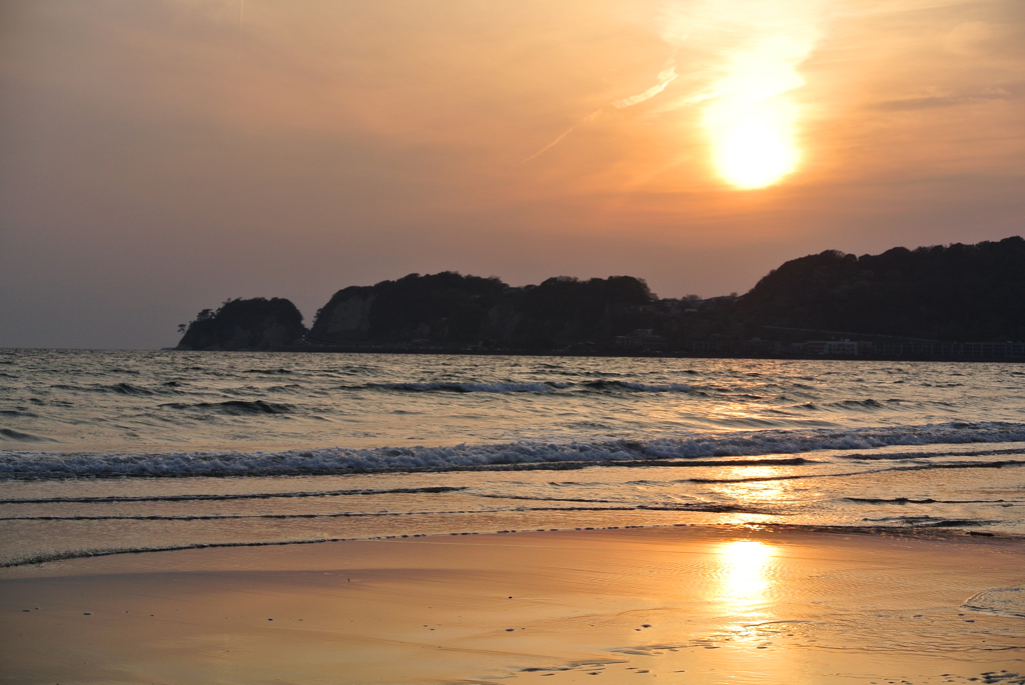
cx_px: 512
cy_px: 342
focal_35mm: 81
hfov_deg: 25.0
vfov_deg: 16.9
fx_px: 2308
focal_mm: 30
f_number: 5.6
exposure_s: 1/500
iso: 100
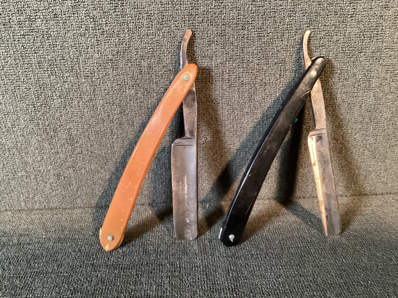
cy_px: 149
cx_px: 199
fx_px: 356
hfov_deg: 58.3
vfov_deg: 45.4
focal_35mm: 31
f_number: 2.4
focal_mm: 3.3
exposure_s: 1/30
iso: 500
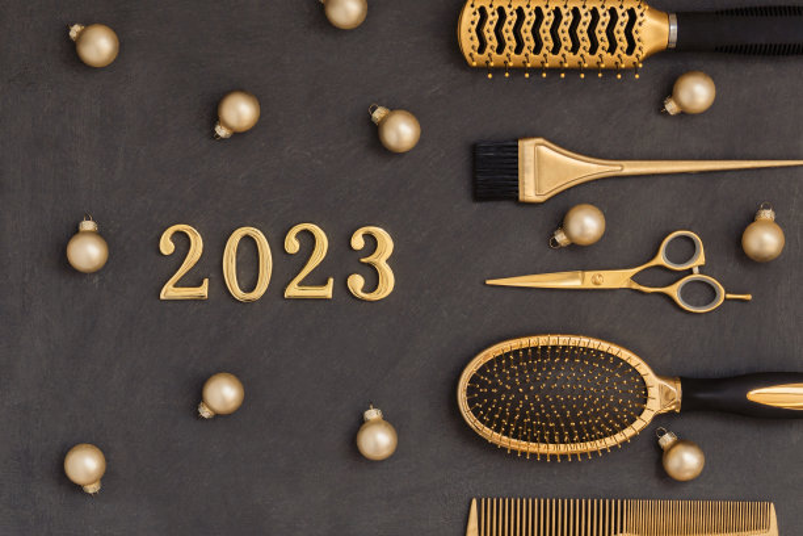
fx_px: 1171
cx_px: 402
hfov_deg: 37.9
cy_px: 268
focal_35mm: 52
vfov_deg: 25.8
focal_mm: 35
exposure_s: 1/60
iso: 100
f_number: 7.1
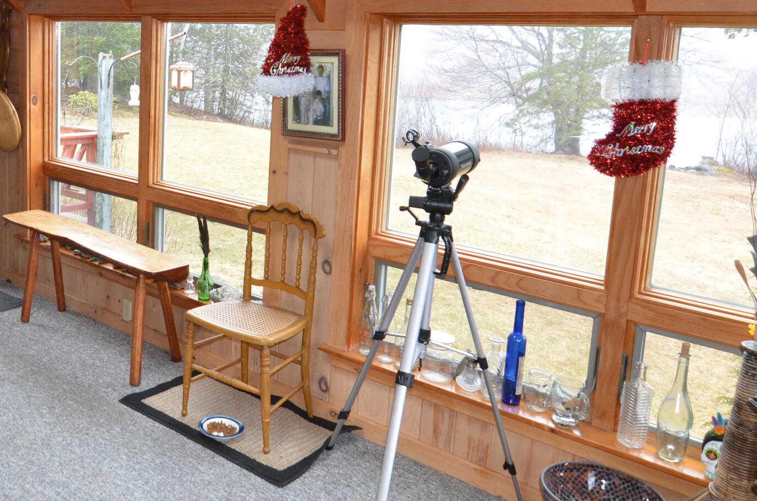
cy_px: 158
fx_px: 757
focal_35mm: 36
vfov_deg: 36.2
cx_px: 156
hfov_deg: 50.1
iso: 280
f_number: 2.8
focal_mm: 11
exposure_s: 1/125
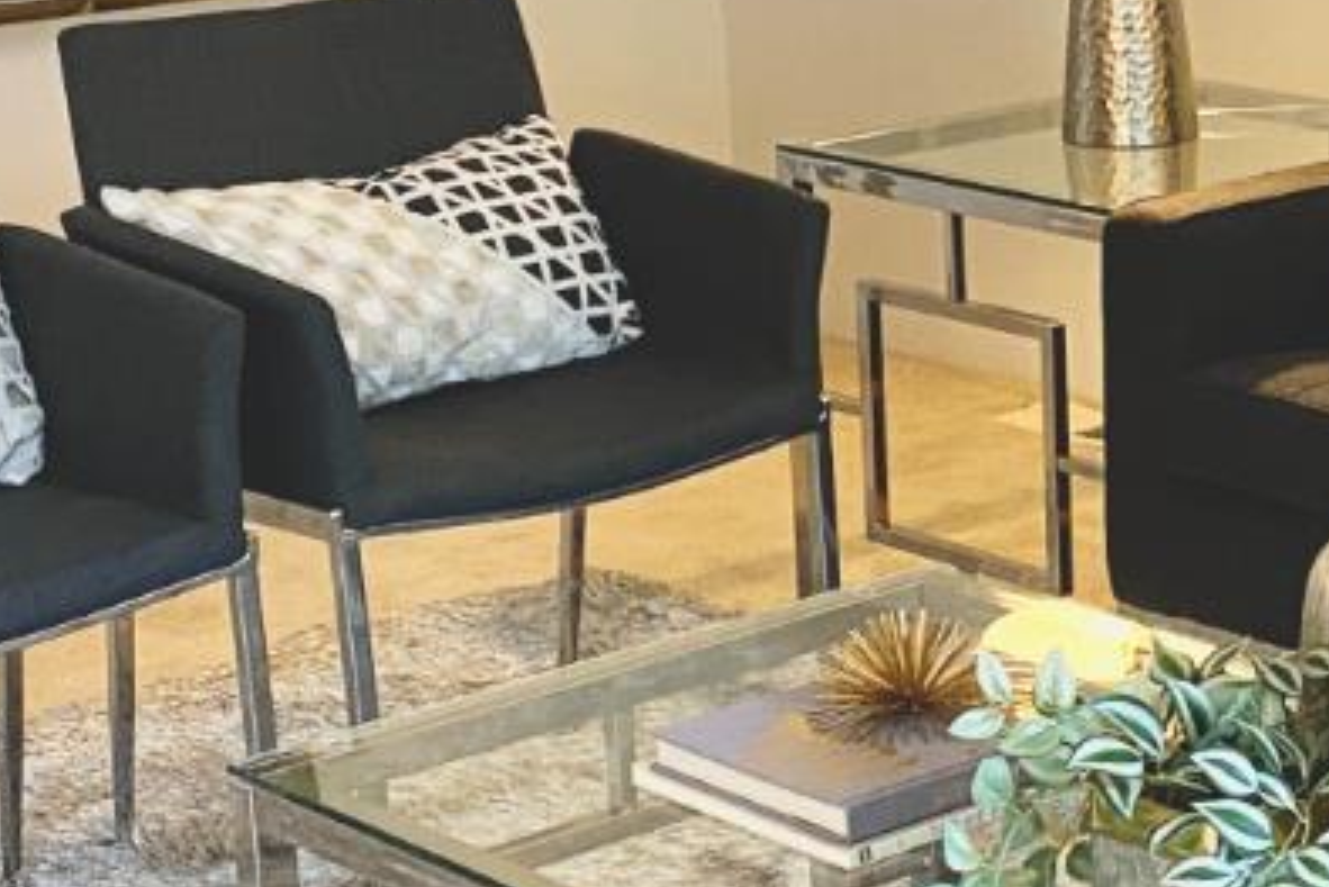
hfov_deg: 19.3
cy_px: 336
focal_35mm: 103
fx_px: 3804
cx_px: 1322
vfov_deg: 13.3
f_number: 1.8
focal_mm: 4.25
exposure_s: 1/60
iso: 320
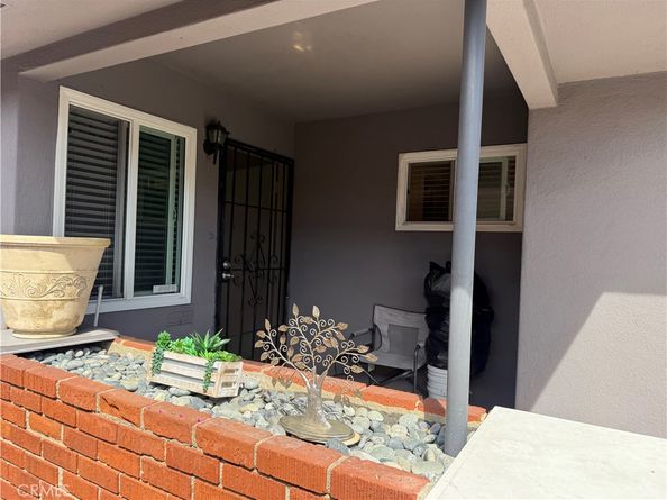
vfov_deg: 56.8
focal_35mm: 24
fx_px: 462
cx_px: 334
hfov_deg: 71.6
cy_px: 250
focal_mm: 6.76
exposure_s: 1/1060
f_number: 1.78
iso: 80
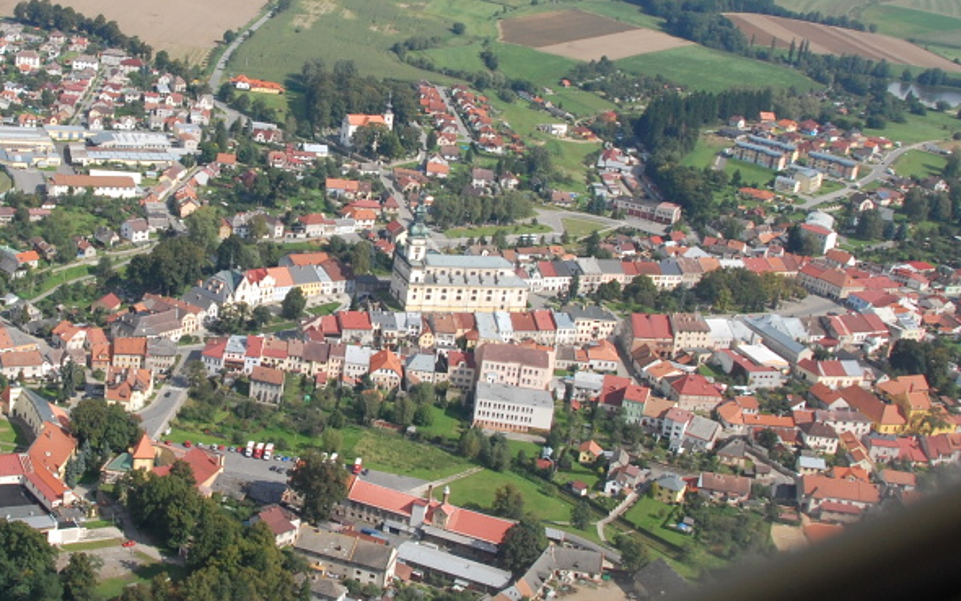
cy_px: 217
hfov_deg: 35.9
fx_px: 1467
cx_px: 309
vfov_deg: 23.1
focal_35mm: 56
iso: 250
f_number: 9
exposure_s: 1/640
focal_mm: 18
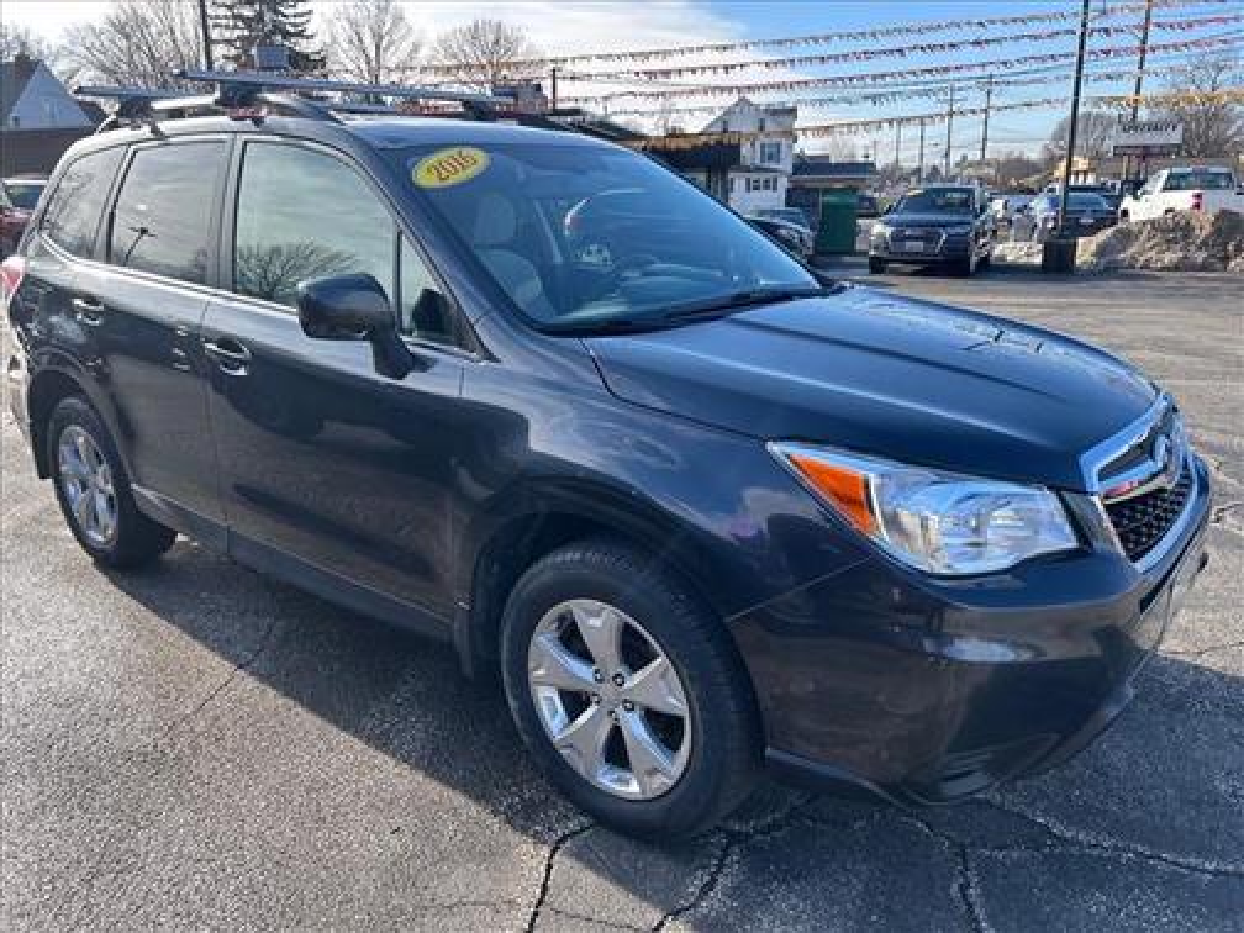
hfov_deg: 67.3
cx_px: 622
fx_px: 934
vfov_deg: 53.1
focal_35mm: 26
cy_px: 466
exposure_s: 1/1068
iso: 50
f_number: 1.5
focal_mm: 5.7
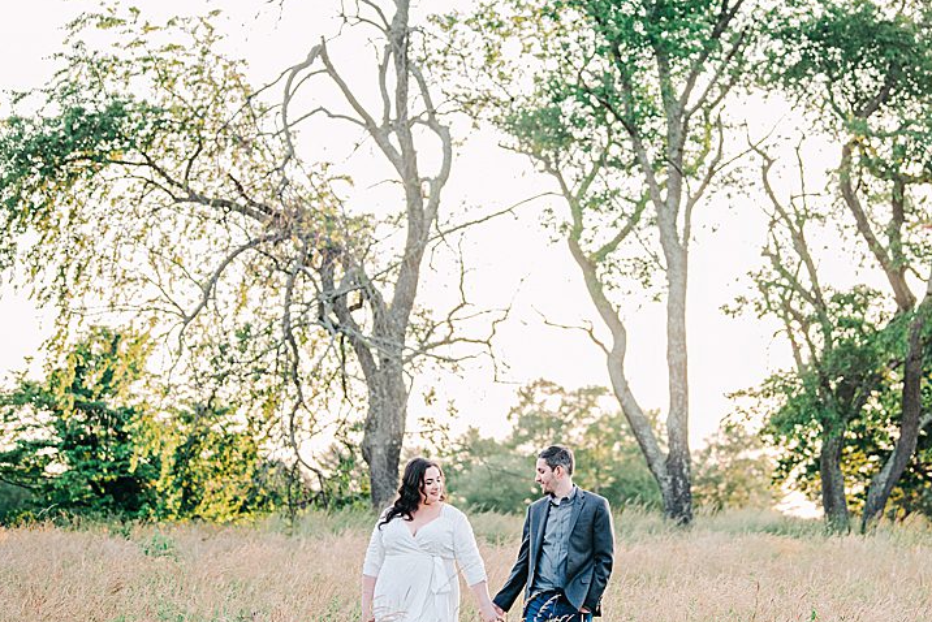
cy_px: 295
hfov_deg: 19.4
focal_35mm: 105
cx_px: 570
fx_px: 2719
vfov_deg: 13.1
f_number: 2.8
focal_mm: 80
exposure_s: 1/400
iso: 640
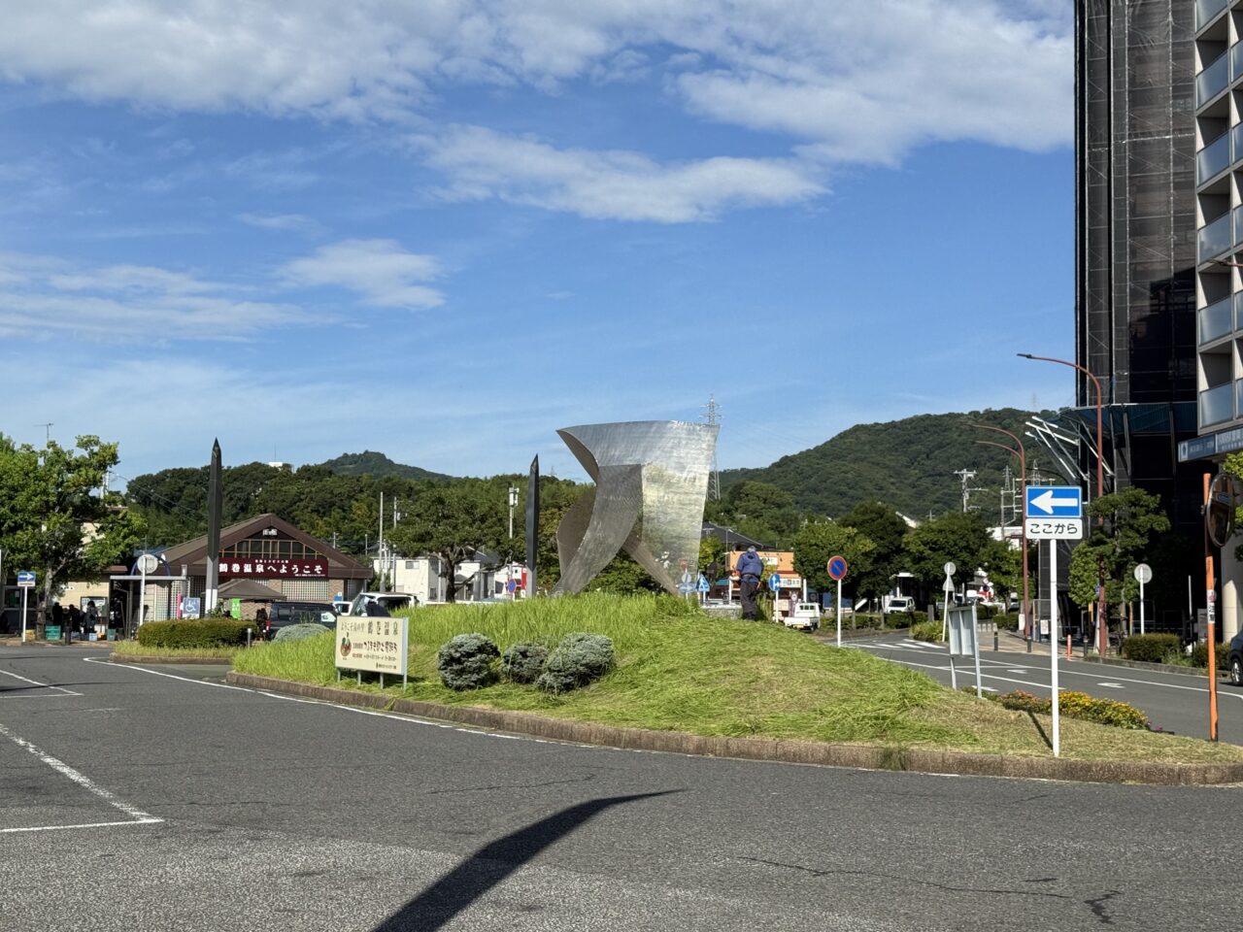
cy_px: 466
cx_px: 622
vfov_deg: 30.3
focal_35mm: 48
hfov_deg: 39.7
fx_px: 1724
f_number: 1.78
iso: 64
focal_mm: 6.76
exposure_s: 1/6024
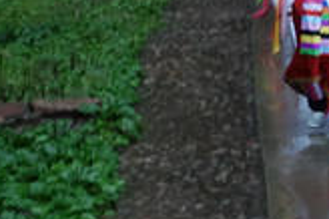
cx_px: 899
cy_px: 66
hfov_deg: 9.6
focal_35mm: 179
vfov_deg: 7.6
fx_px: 1634
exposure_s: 1/30
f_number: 7.1
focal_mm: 10.4
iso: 500
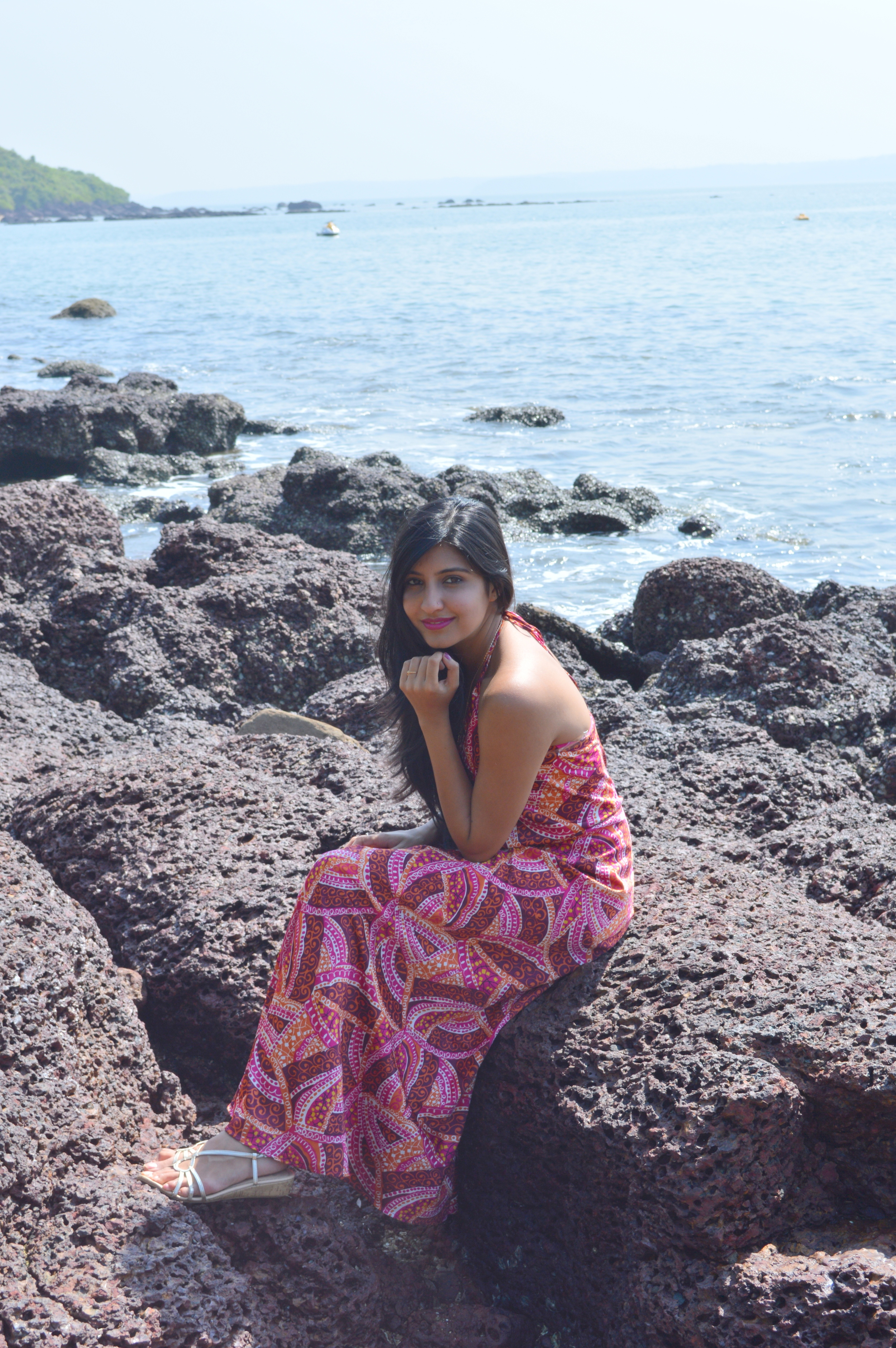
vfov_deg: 41.1
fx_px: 1795
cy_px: 674
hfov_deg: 28.0
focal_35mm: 48
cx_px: 448
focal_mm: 32
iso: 100
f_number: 7.1
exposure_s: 1/200
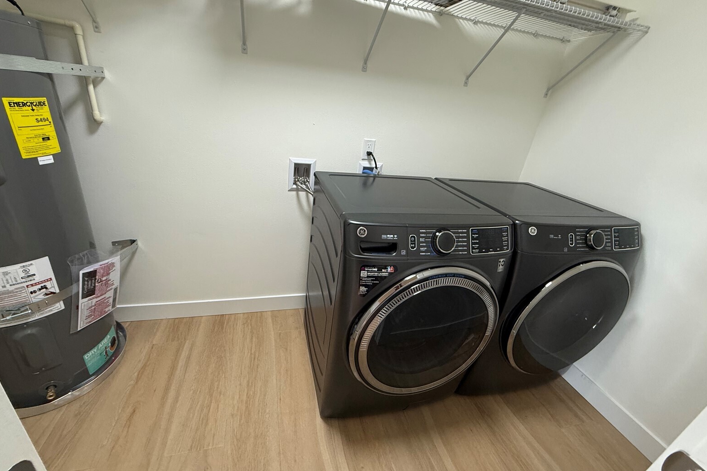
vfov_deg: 77.3
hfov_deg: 100.4
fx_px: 295
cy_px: 229
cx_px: 345
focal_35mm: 15
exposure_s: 1/60
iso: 250
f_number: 2.2
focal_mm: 2.22
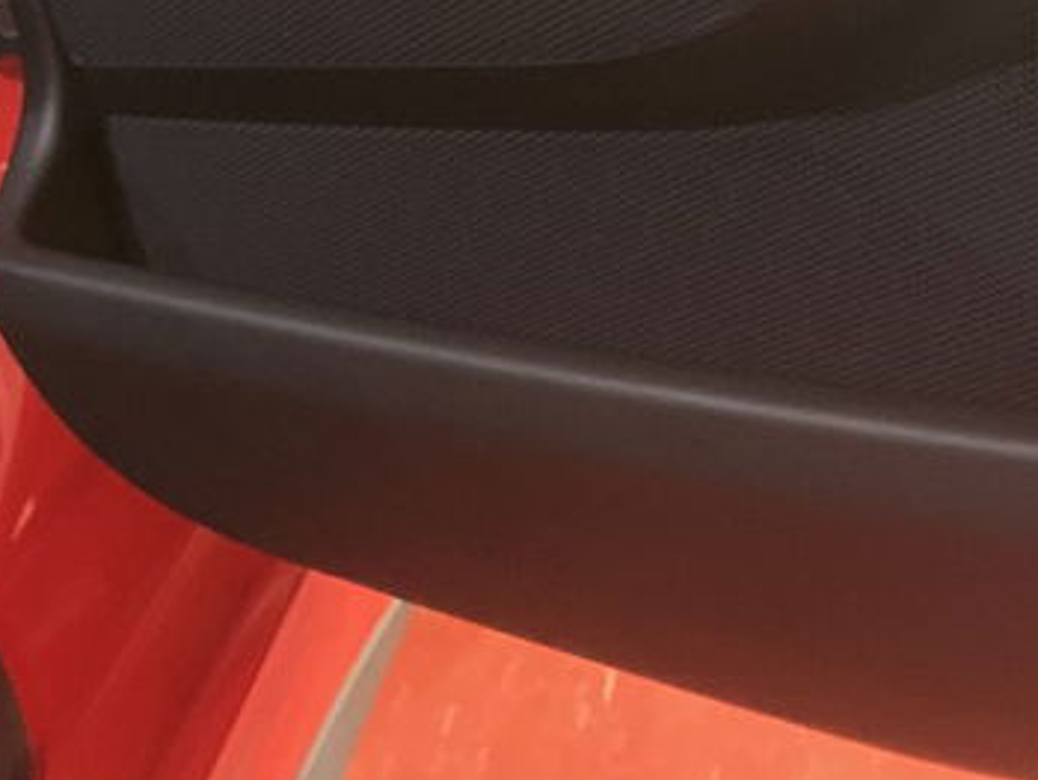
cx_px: 999
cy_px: -320
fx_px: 2281
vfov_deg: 17.8
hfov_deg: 24.6
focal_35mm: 76
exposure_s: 1/25
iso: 800
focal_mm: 4.25
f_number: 1.8
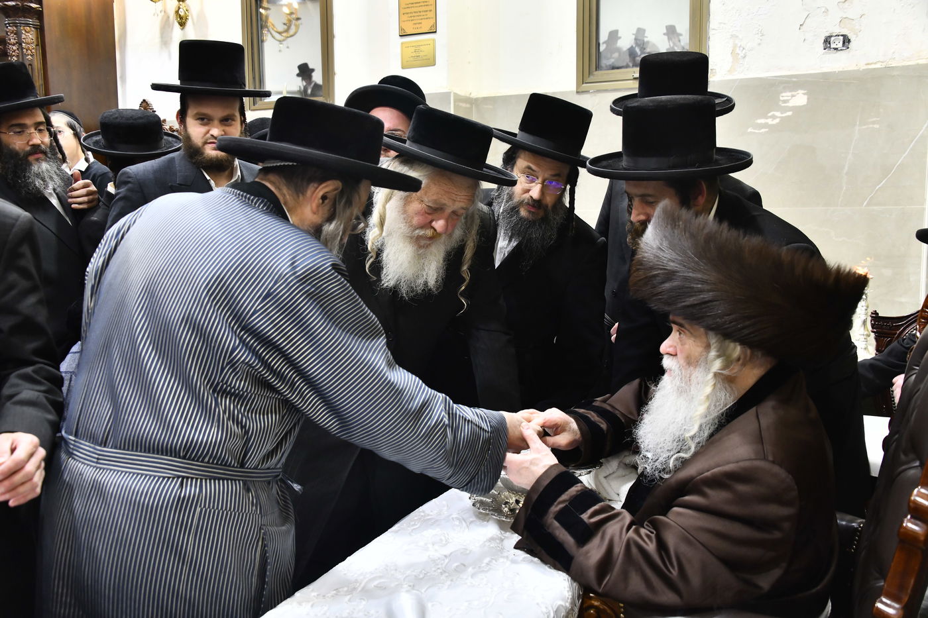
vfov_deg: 37.8
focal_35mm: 35
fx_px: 902
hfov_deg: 54.4
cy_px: 309
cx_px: 464
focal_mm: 35
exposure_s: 1/125
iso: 1250
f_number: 5.6
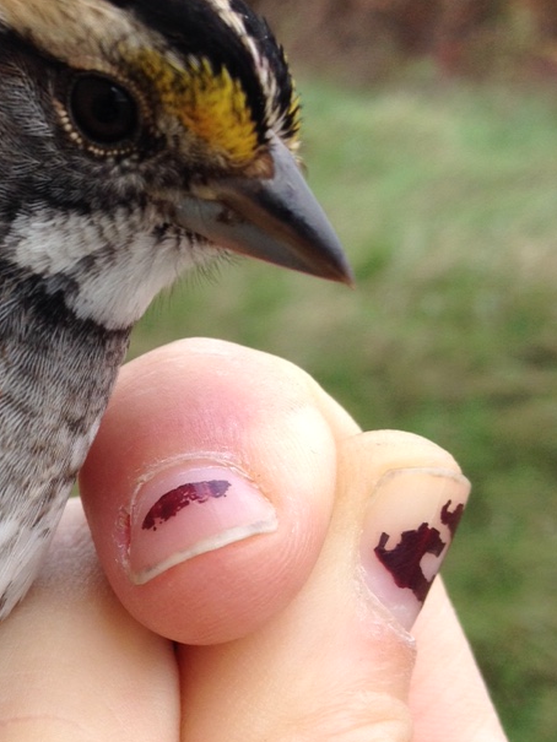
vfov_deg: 26.3
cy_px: 385
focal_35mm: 74
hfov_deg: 19.3
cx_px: 2
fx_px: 1587
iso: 50
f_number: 2.4
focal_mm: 4.28
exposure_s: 1/415
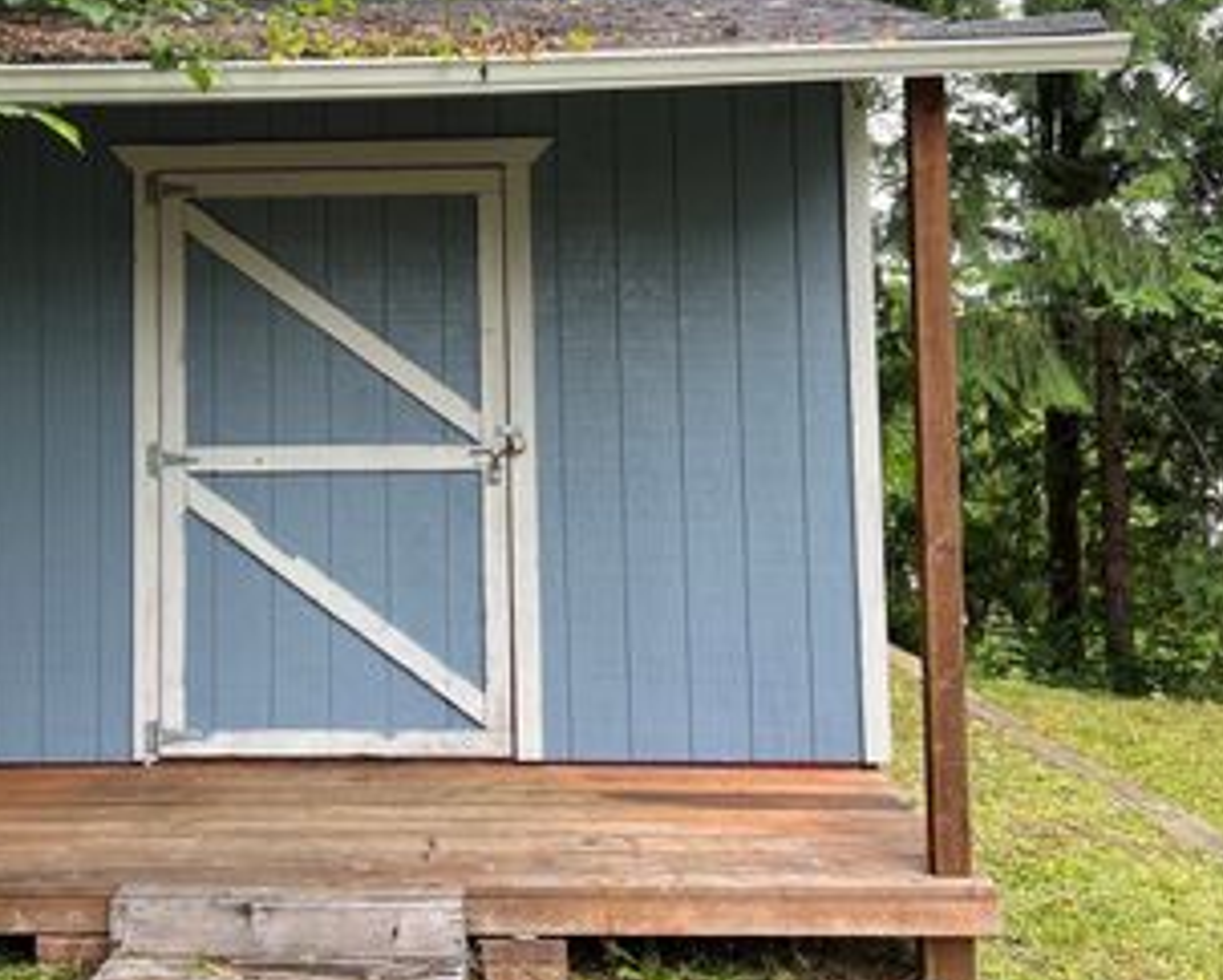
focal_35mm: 42
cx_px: 405
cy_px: 310
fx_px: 1521
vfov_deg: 35.3
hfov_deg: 43.2
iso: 32
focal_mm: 5.7
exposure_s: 1/129
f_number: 1.5
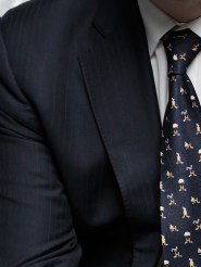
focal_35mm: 238
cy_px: 392
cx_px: 117
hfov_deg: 6.3
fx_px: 1839
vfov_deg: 8.2
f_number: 4
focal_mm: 55.5
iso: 160
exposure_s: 1/125
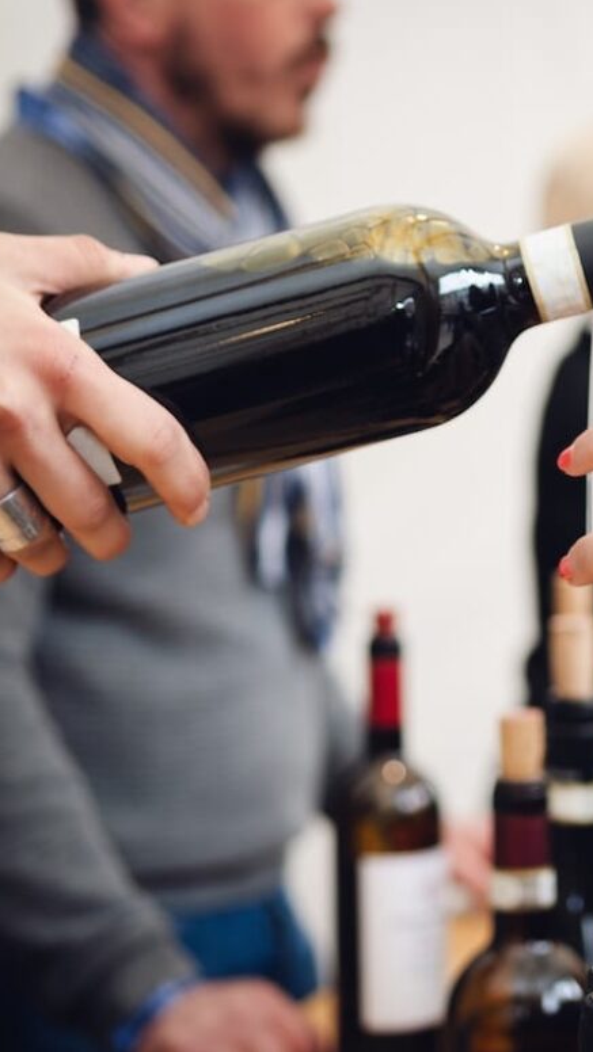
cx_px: 577
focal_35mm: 90
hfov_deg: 13.3
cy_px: 525
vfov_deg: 23.7
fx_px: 2514
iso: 100
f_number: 2.8
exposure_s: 1/125
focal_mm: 38
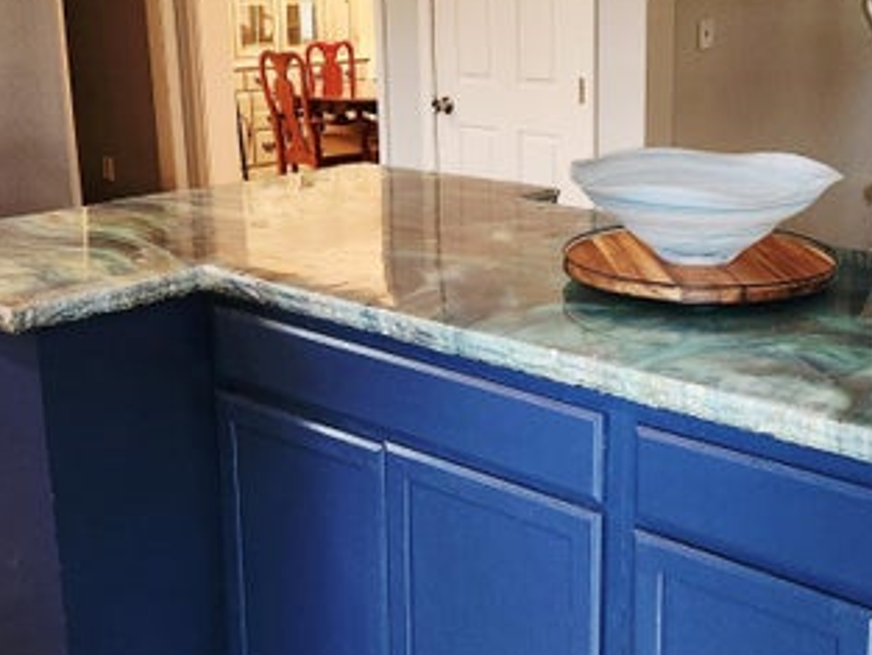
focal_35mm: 47
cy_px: 248
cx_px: 593
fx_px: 1184
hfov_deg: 39.8
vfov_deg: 30.8
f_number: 1.8
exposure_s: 1/60.2
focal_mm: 5.4
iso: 800
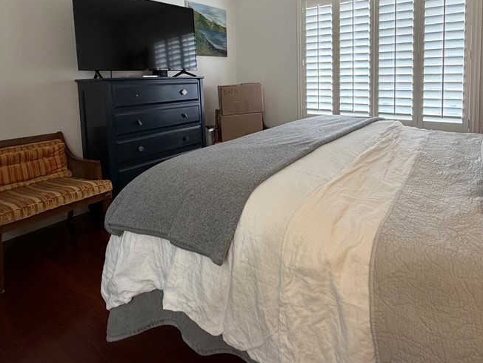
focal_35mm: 22
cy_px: 97
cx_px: 284
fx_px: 307
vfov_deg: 58.4
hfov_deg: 75.7
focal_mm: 2.22
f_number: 2.2
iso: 200
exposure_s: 1/60
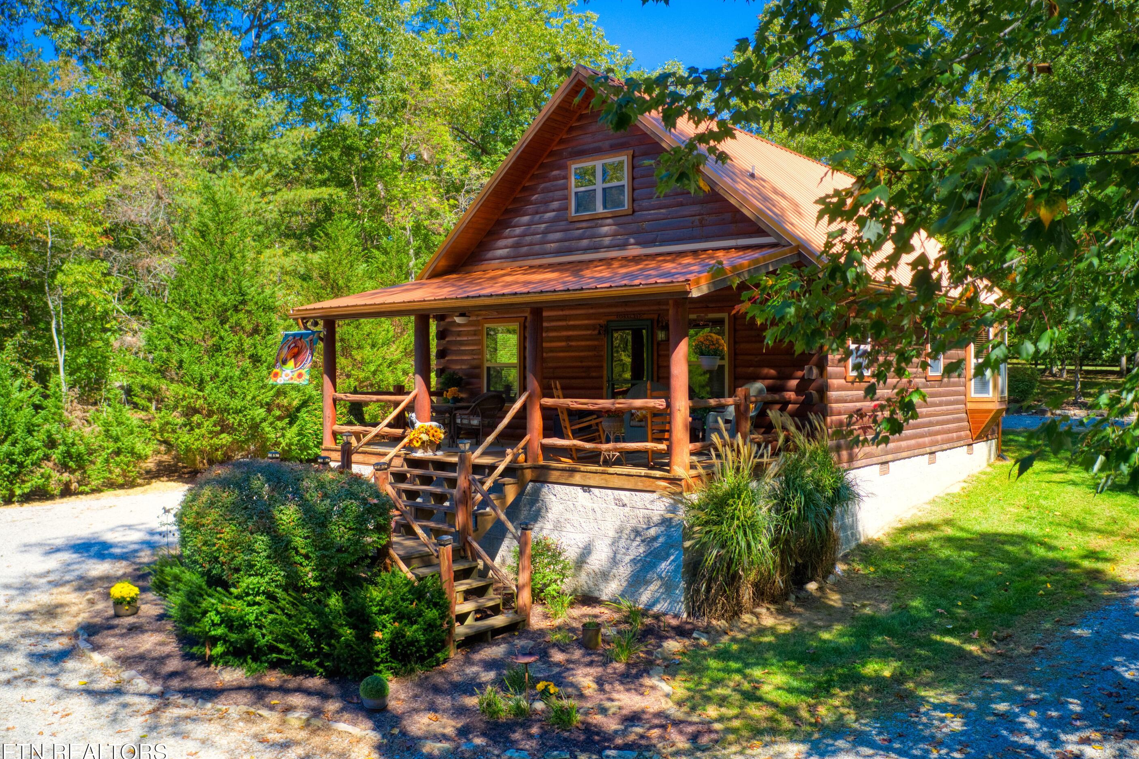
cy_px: 383
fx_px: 949
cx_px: 609
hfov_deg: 61.9
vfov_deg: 43.6
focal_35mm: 30
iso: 400
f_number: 4
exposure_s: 1/60
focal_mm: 10.26
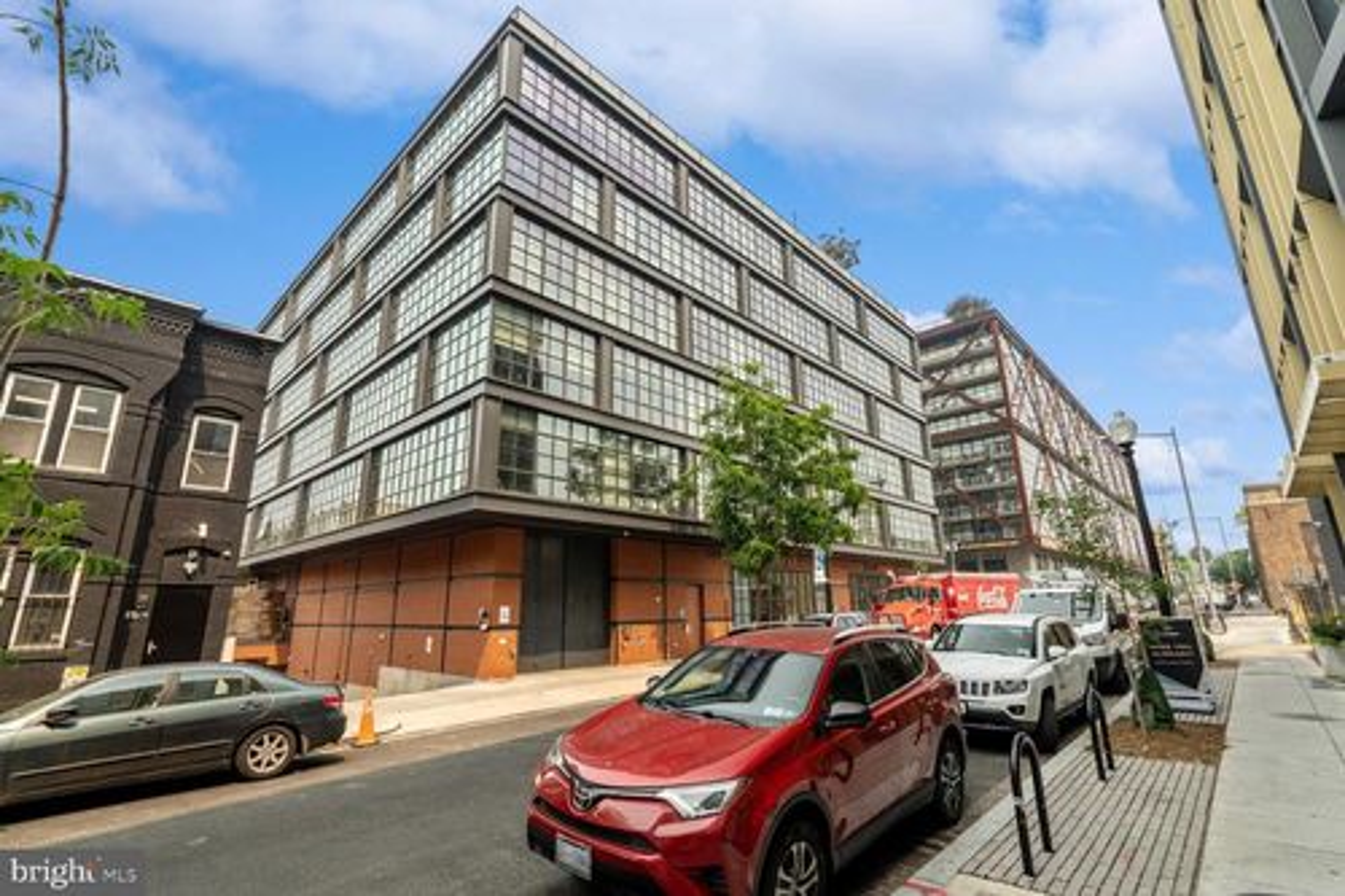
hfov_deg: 95.0
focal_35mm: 16
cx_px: 672
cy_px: 448
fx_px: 616
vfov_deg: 72.0
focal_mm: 16.5
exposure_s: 1/100
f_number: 8
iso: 200
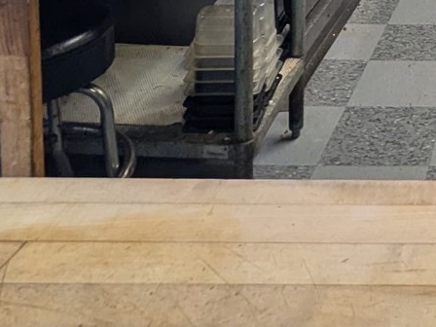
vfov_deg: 18.6
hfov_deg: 25.8
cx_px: 571
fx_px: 806
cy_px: -238
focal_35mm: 64
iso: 55
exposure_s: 1/40
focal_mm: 1.83
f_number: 2.2
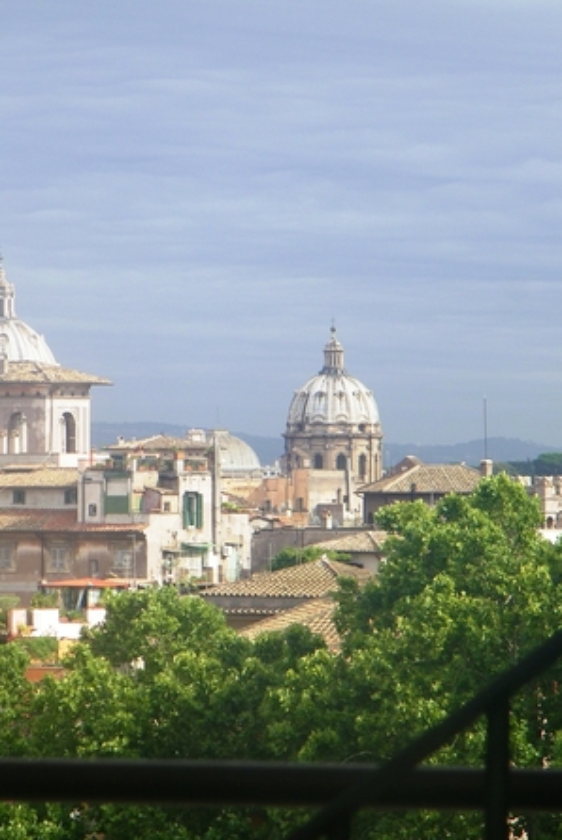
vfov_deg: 8.4
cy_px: 420
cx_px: 151
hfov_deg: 5.6
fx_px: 5751
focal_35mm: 246
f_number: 5.1
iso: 80
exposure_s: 1/250
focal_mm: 31.4
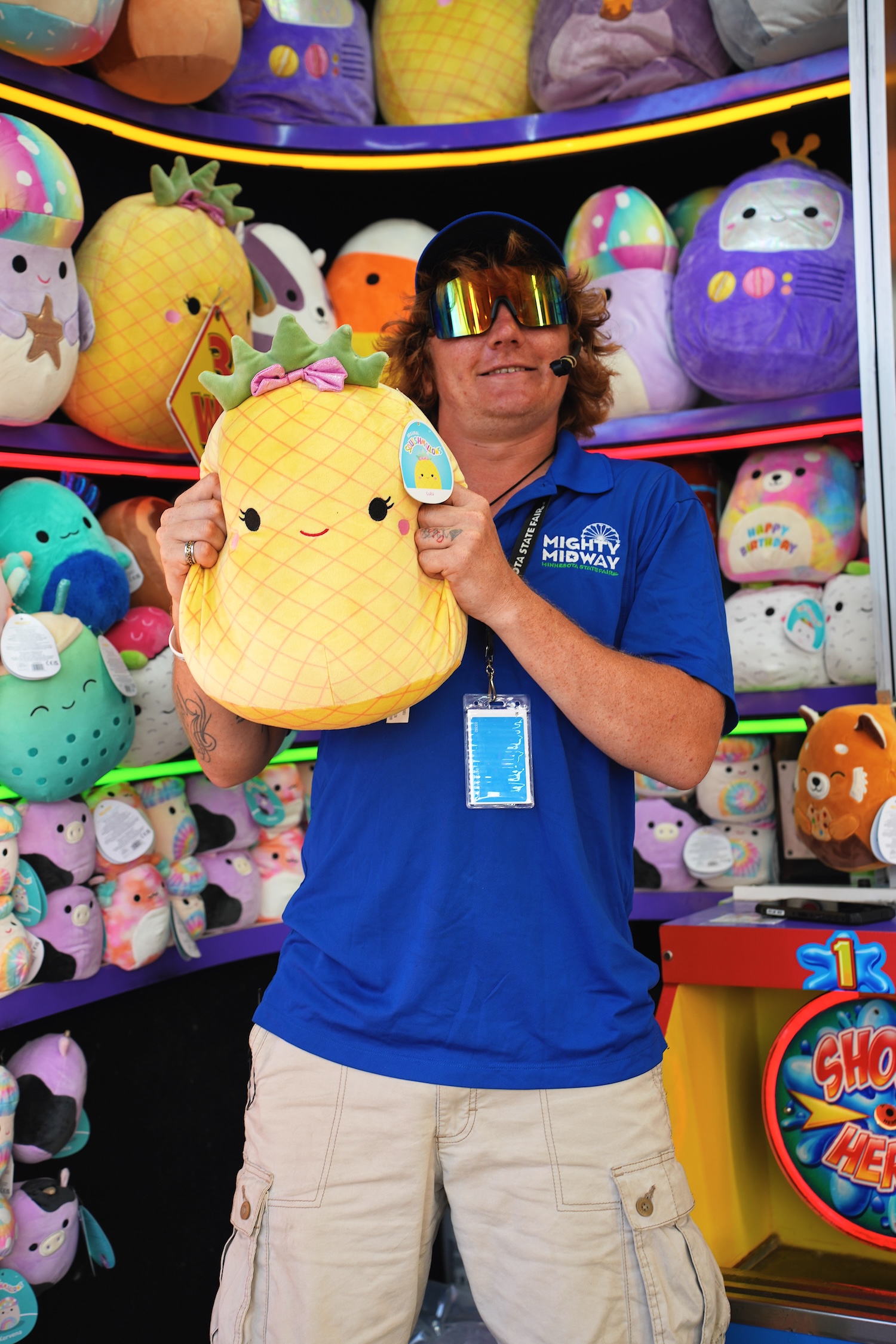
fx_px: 1979
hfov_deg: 25.5
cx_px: 448
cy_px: 672
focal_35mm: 53
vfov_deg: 37.5
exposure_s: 1/160
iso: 200
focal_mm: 53
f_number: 4
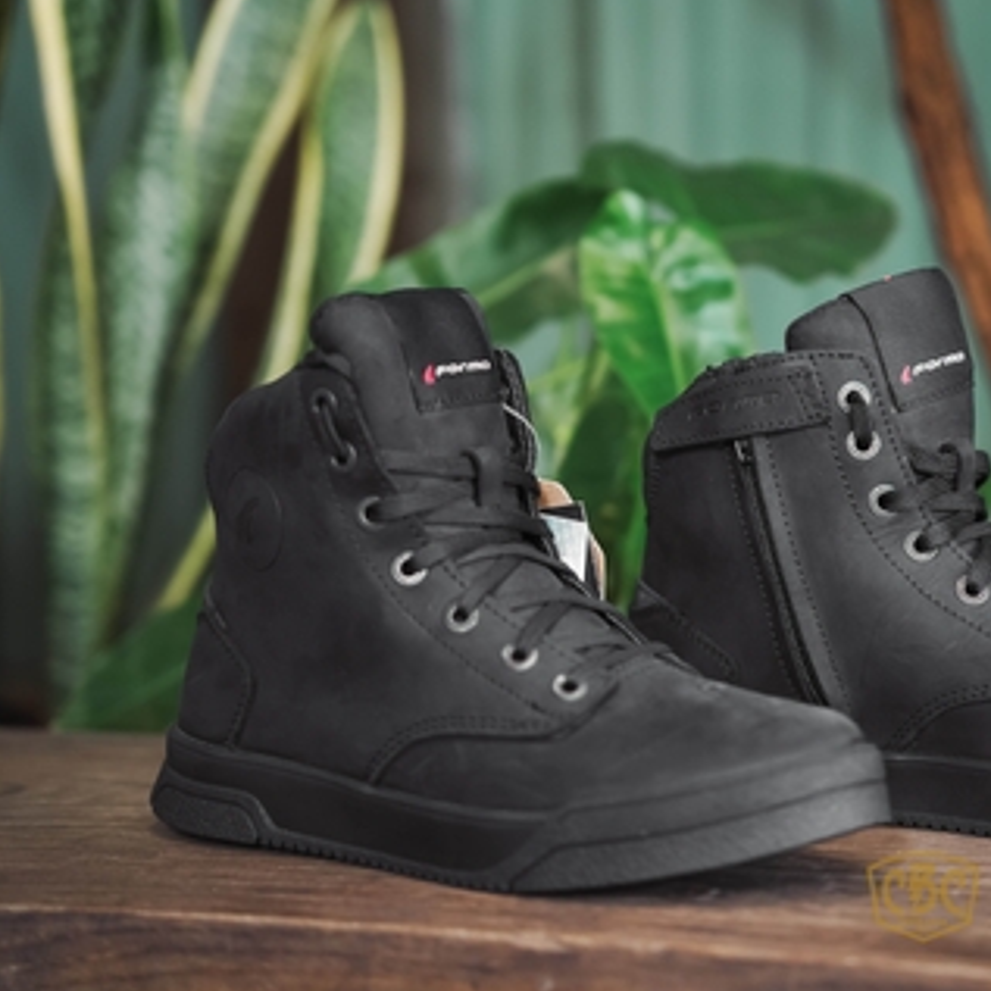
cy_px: 494
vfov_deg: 19.3
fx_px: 2915
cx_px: 735
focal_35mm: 90
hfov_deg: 19.2
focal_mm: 70
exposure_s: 1/80
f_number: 2.8
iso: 800
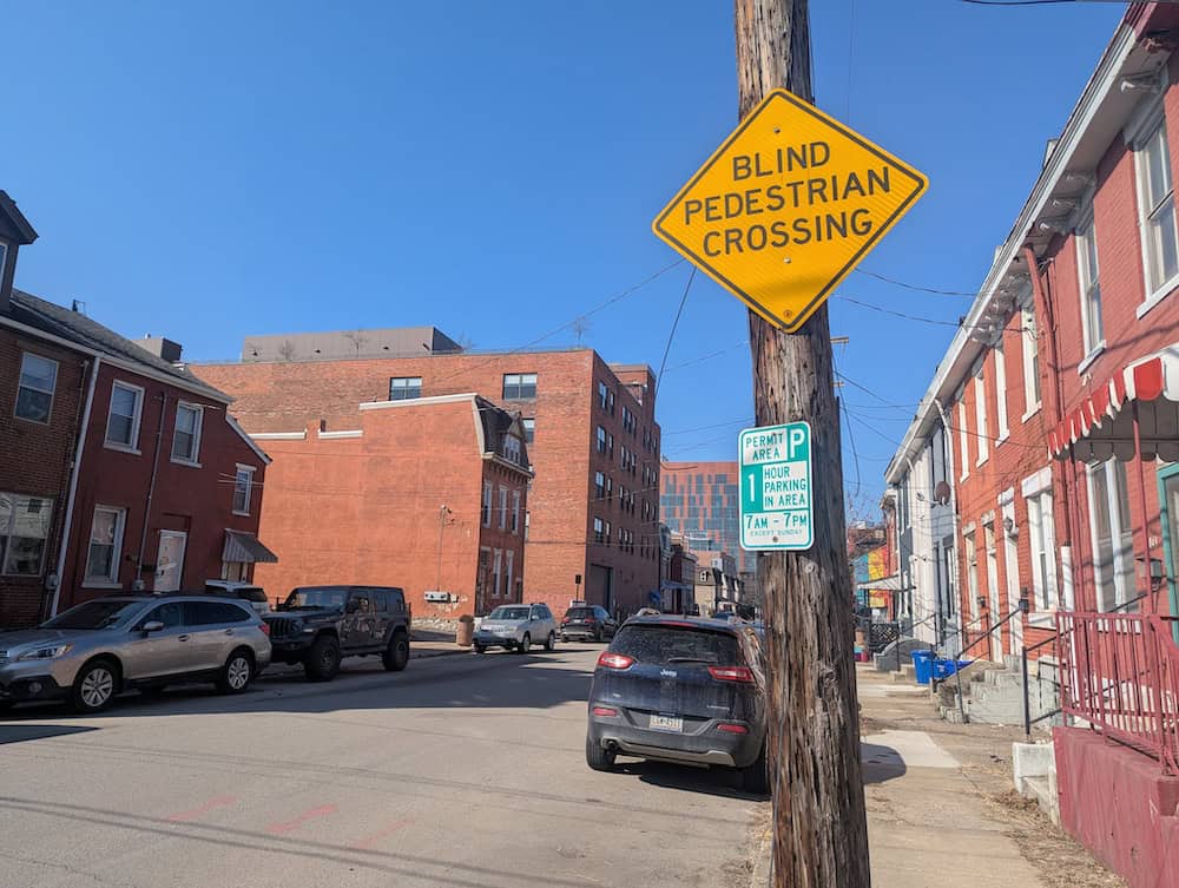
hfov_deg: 71.5
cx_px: 590
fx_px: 819
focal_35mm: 24
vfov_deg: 56.9
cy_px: 444
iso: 47
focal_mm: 6.8
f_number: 1.9
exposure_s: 1/2833
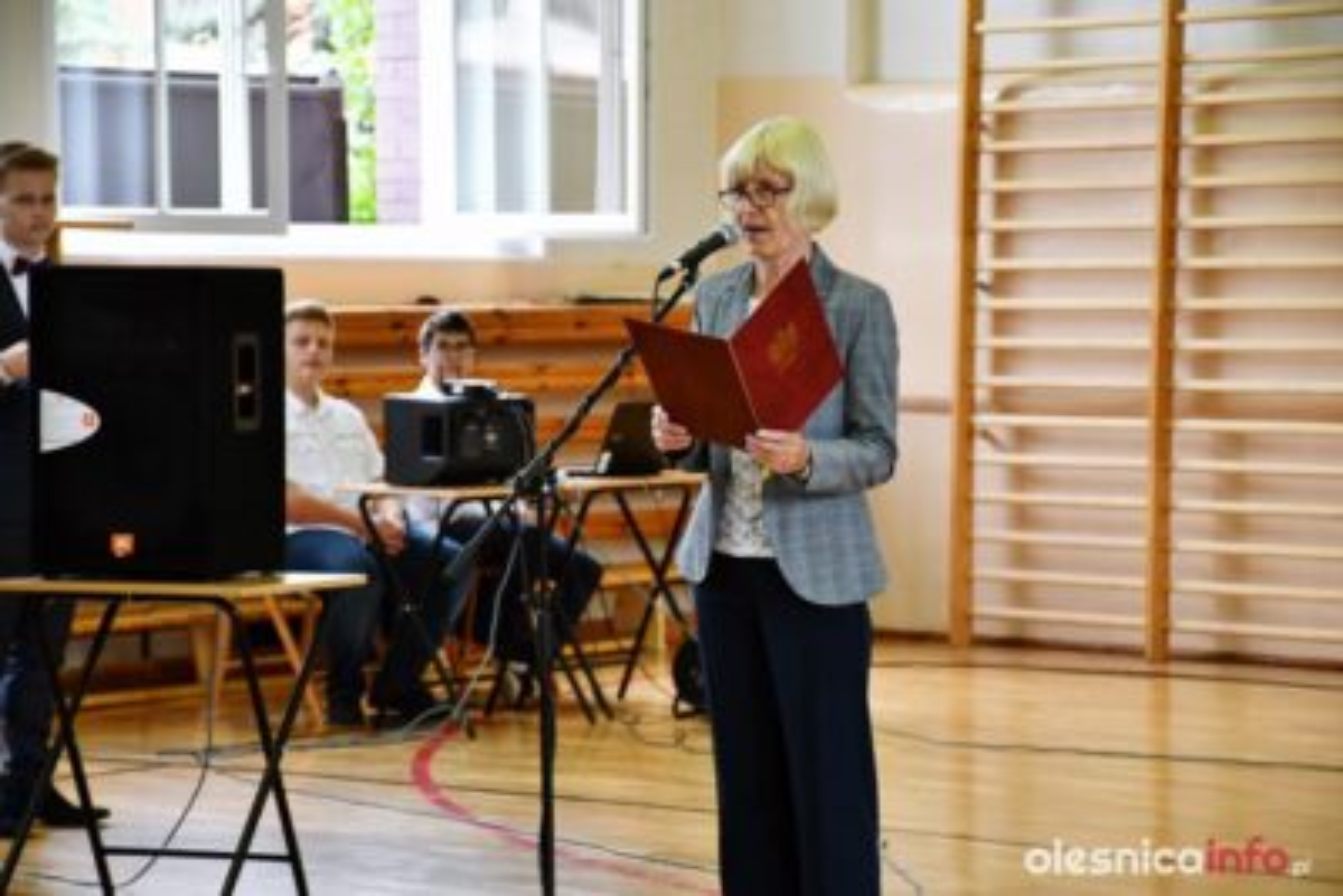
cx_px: 672
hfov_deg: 15.2
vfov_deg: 10.2
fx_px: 5038
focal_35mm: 135
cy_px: 448
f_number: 5.3
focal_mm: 90
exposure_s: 1/160
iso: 3200
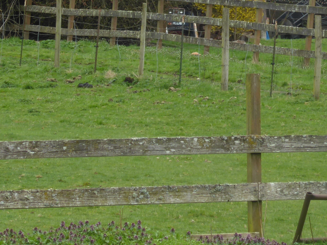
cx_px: 222
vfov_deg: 3.7
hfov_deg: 5.0
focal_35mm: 399
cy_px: -61
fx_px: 3769
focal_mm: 25.6
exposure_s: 1/100
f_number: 5.4
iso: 80
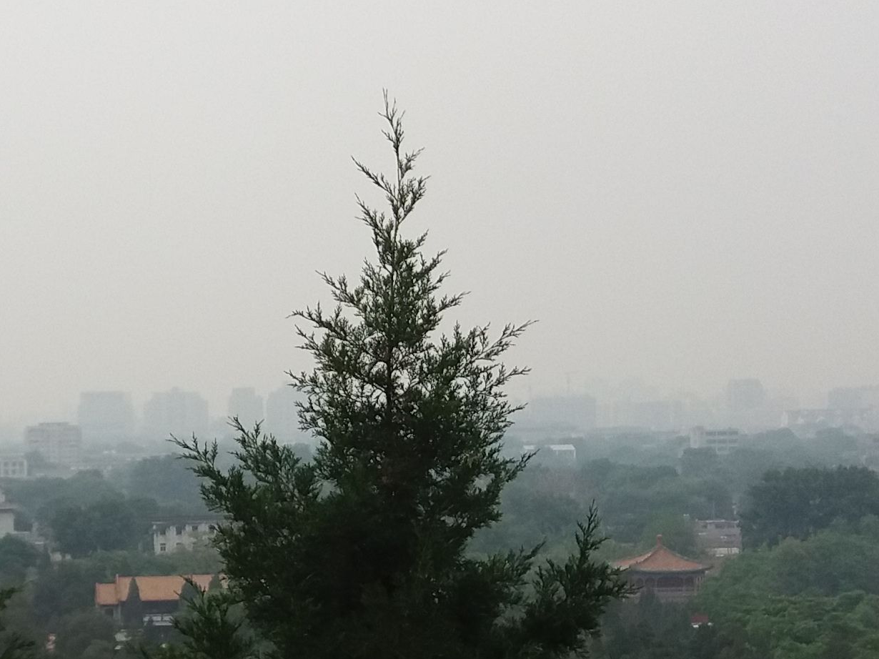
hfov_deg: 20.7
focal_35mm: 94
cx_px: 217
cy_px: 534
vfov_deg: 15.6
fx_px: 2386
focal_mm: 3.7
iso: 64
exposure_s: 1/1052
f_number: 1.9
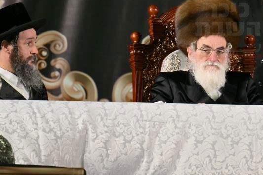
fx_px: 4206
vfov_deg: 2.4
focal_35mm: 576
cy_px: 31
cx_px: 229
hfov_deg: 3.6
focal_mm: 200
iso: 160
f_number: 2.8
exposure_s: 1/200
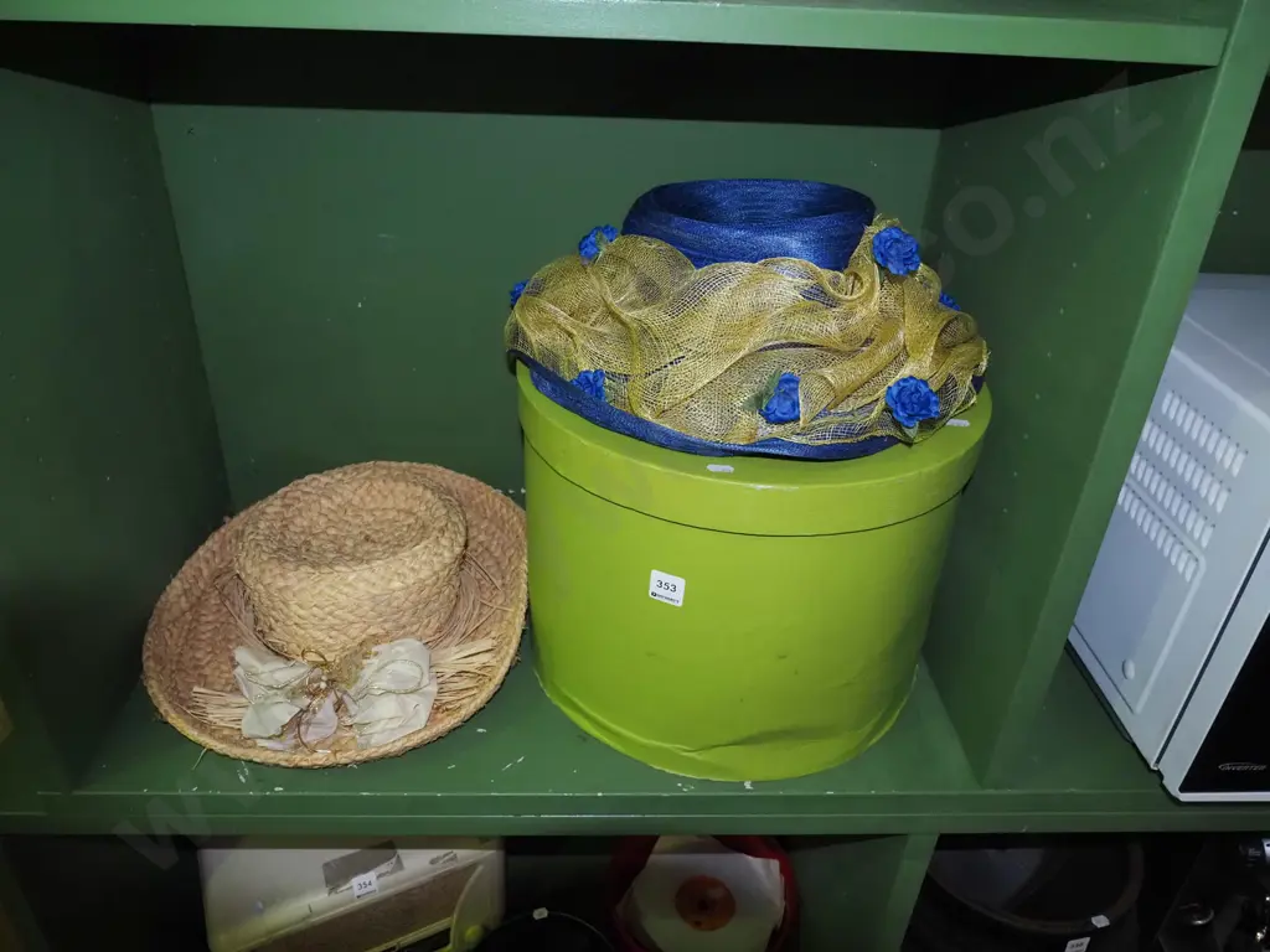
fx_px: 881
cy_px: 476
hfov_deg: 71.6
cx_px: 635
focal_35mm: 24
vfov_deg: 56.8
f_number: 5.6
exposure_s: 1/160
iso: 2500
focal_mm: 12
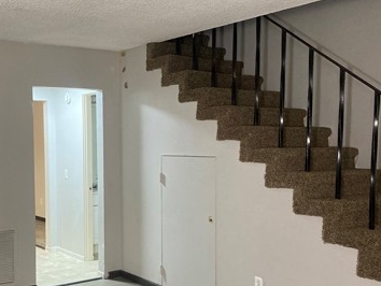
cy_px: 182
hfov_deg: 39.9
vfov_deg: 30.8
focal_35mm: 47
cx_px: 124
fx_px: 518
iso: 500
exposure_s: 1/60
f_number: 1.8
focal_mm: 4.25
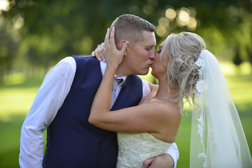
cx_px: 126
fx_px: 1050
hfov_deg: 13.7
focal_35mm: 150
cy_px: 84
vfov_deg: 9.2
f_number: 3.2
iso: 400
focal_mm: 150
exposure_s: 1/400
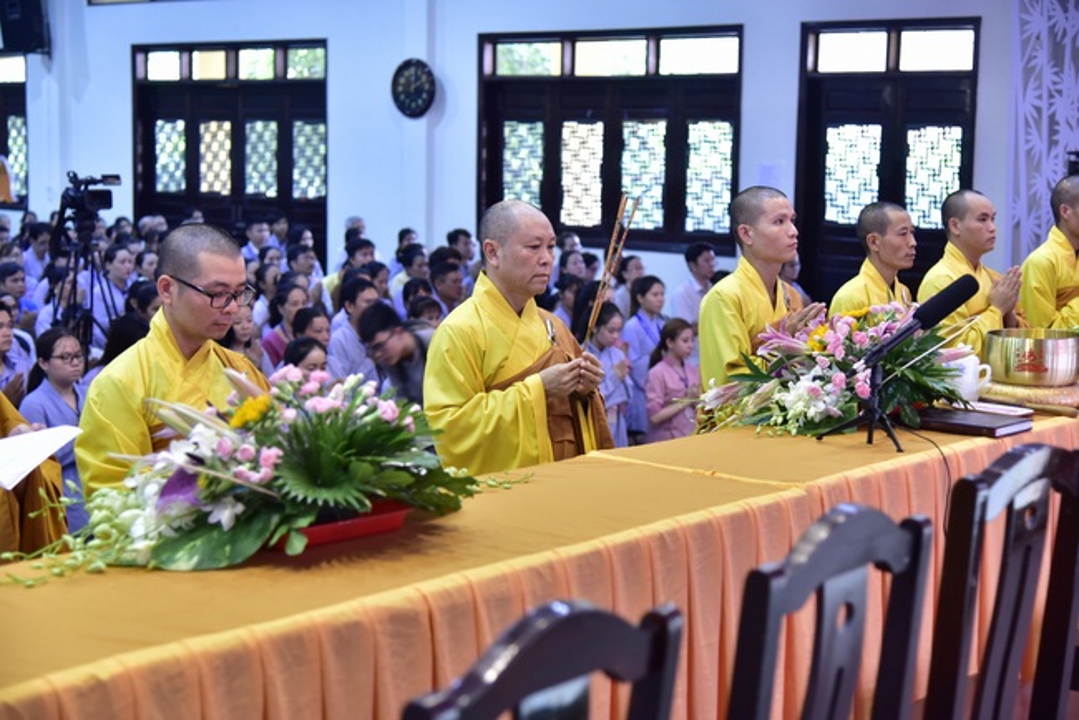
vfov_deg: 24.6
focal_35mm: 55
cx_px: 540
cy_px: 360
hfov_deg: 36.2
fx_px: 1649
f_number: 4
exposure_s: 1/40
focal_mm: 55
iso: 1250
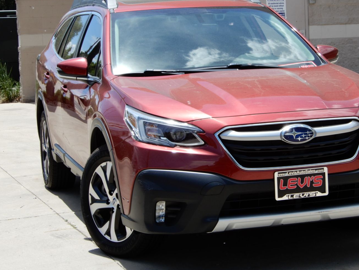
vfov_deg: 15.6
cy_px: 122
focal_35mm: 95
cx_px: 220
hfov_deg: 20.6
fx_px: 985
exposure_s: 1/400
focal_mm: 13.7
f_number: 4.5
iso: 80
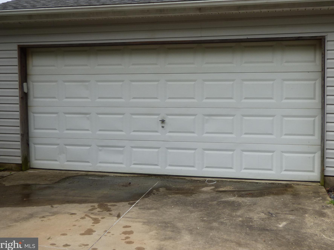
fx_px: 434
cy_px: 109
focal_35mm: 45
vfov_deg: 32.1
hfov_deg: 42.0
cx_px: 184
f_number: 3.5
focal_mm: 6.8
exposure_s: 1/800
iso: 100
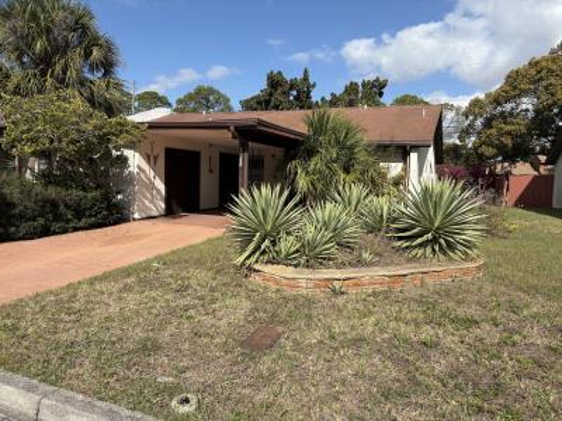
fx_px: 422
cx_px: 281
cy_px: 210
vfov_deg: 53.1
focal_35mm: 26
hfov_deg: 67.3
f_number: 1.6
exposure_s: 1/4608
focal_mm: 5.96
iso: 50
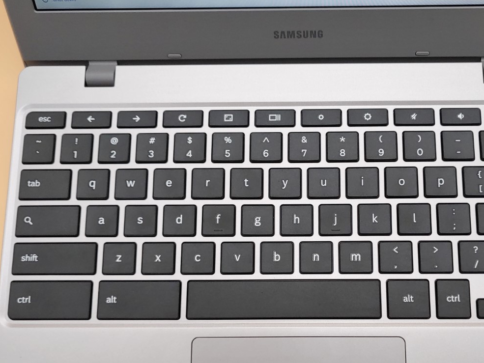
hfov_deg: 48.6
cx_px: 298
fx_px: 531
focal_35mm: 38
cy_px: 248
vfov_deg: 37.2
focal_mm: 4.36
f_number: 1.8
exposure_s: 1/120
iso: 50
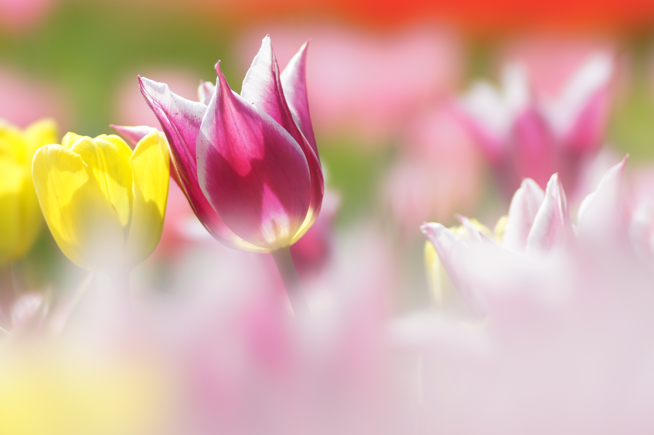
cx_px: 327
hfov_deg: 10.2
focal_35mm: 202
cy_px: 218
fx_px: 3675
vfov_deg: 6.8
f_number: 4.5
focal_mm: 135
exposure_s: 1/250
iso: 100
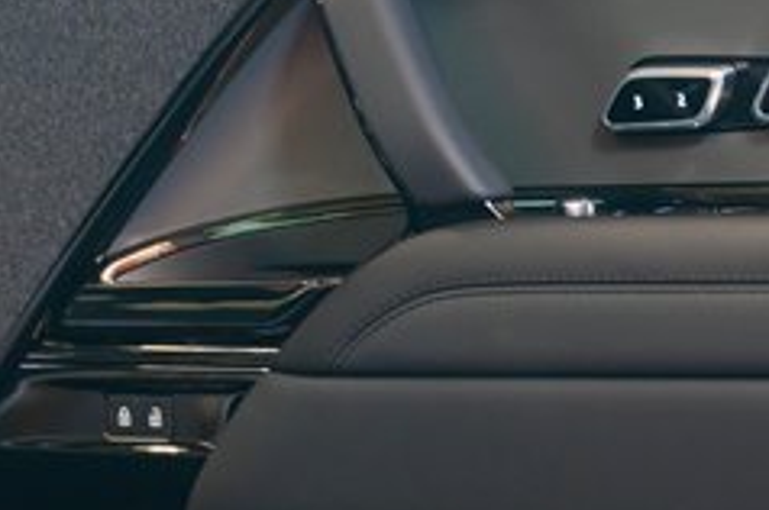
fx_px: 5333
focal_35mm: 250
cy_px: 153
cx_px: 410
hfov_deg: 8.2
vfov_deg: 5.5
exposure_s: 1/50
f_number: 2.8
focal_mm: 58
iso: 1600
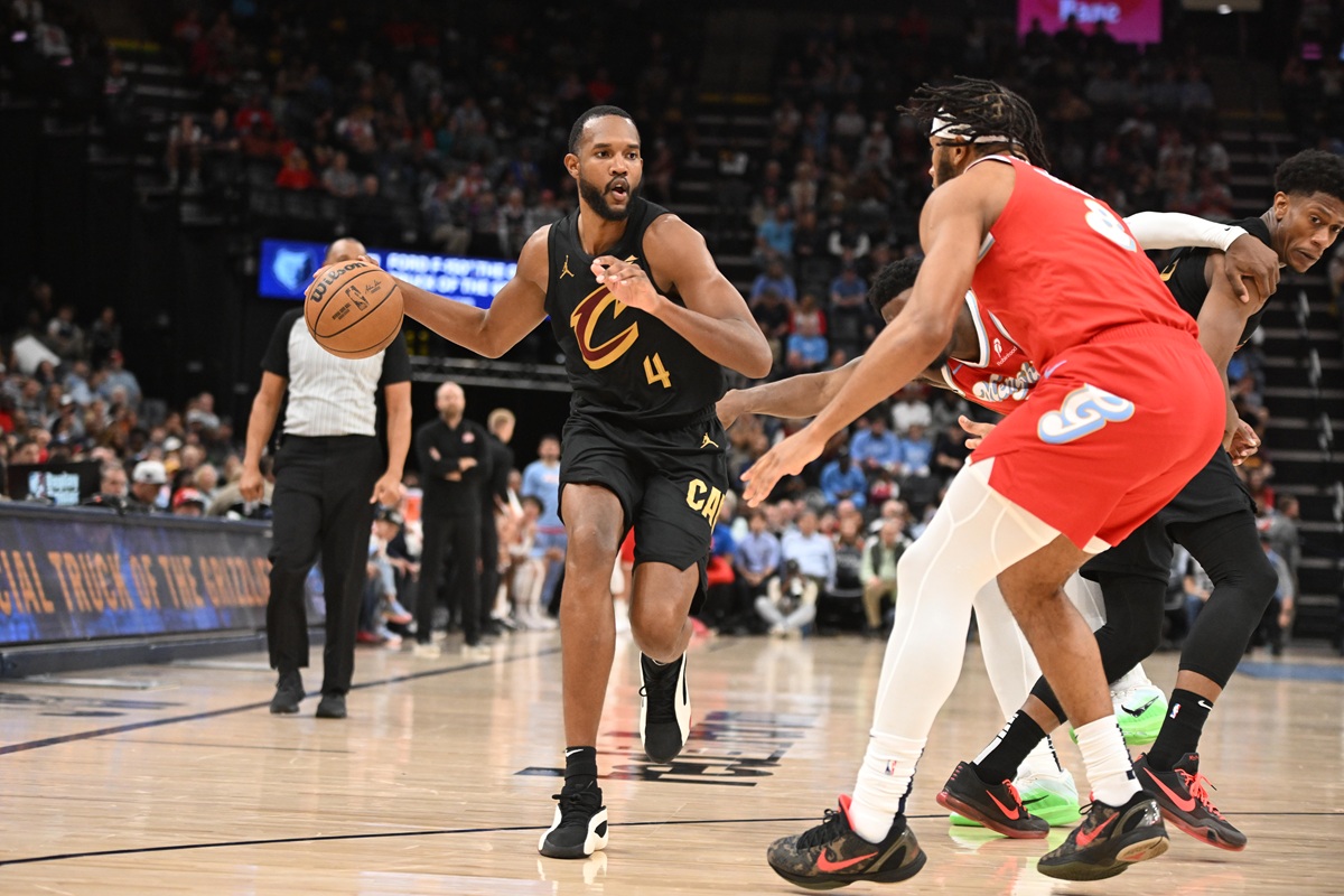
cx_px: 672
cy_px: 448
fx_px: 3210
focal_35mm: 86
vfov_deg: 15.9
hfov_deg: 23.6
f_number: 2.8
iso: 4000
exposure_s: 1/1600
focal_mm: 86
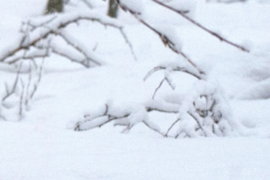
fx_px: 2250
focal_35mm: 300
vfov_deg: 4.6
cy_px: 74
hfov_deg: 6.8
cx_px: -103
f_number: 9
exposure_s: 1/200
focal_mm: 70
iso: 1600
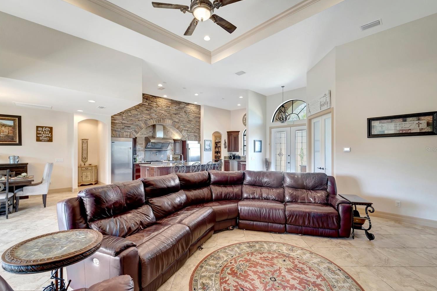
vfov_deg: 77.3
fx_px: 182
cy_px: 149
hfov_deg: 100.4
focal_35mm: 15
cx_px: 218
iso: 250
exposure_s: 1
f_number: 9
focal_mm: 14
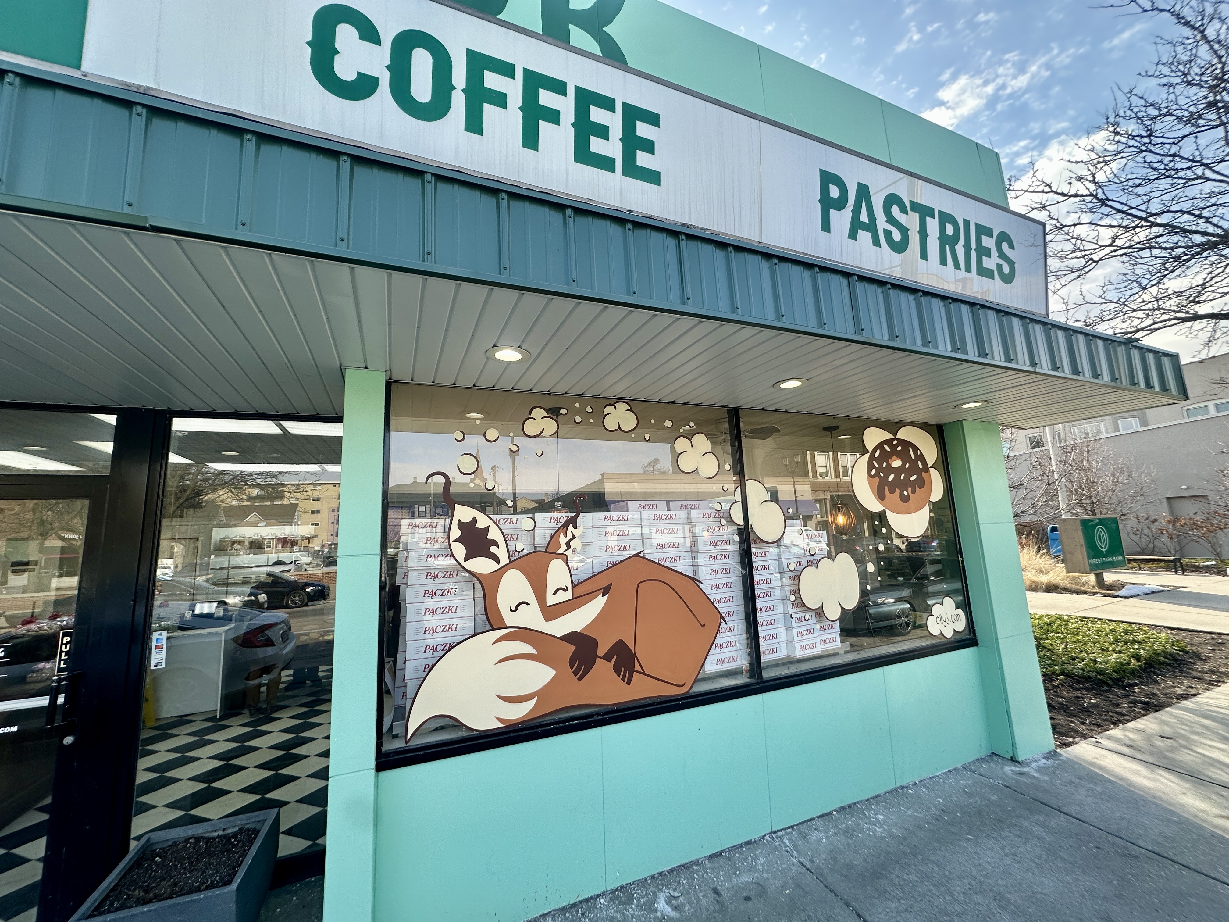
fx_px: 497
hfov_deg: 102.1
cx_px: 614
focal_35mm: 14
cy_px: 461
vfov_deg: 85.7
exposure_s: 1/356
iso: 40
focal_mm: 2.22
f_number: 2.2
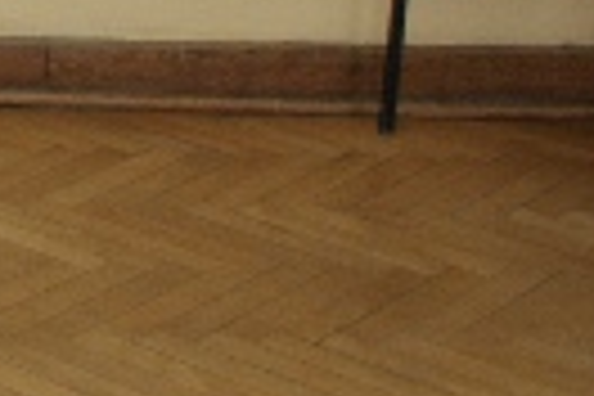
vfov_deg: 10.2
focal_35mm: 131
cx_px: -486
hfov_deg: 13.9
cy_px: -187
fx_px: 2161
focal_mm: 18
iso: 400
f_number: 5.6
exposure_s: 1/60
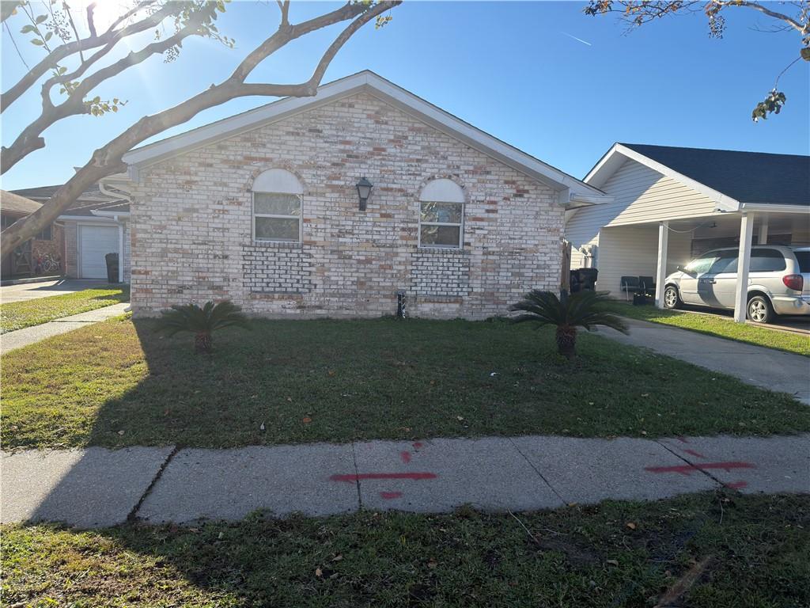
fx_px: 562
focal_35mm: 24
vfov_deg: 56.8
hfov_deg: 71.6
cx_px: 405
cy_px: 304
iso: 100
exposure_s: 1/3497
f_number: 1.78
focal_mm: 6.76
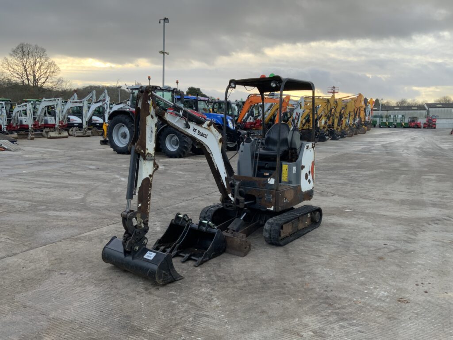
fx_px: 380
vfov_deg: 48.2
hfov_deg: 61.7
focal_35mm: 29
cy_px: 170
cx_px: 226
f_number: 1.8
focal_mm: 3
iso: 25
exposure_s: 1/122
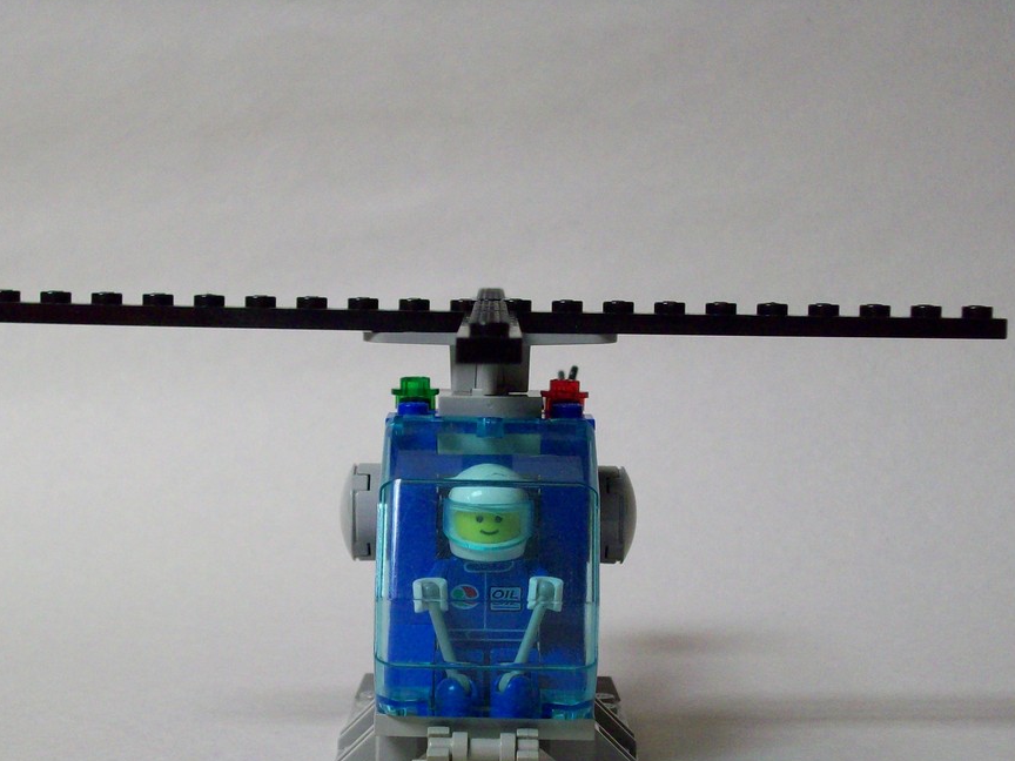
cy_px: 514
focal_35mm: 75
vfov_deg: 19.6
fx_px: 2199
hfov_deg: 26.0
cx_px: 472
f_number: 3.4
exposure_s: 1/22.1
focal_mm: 9
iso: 160
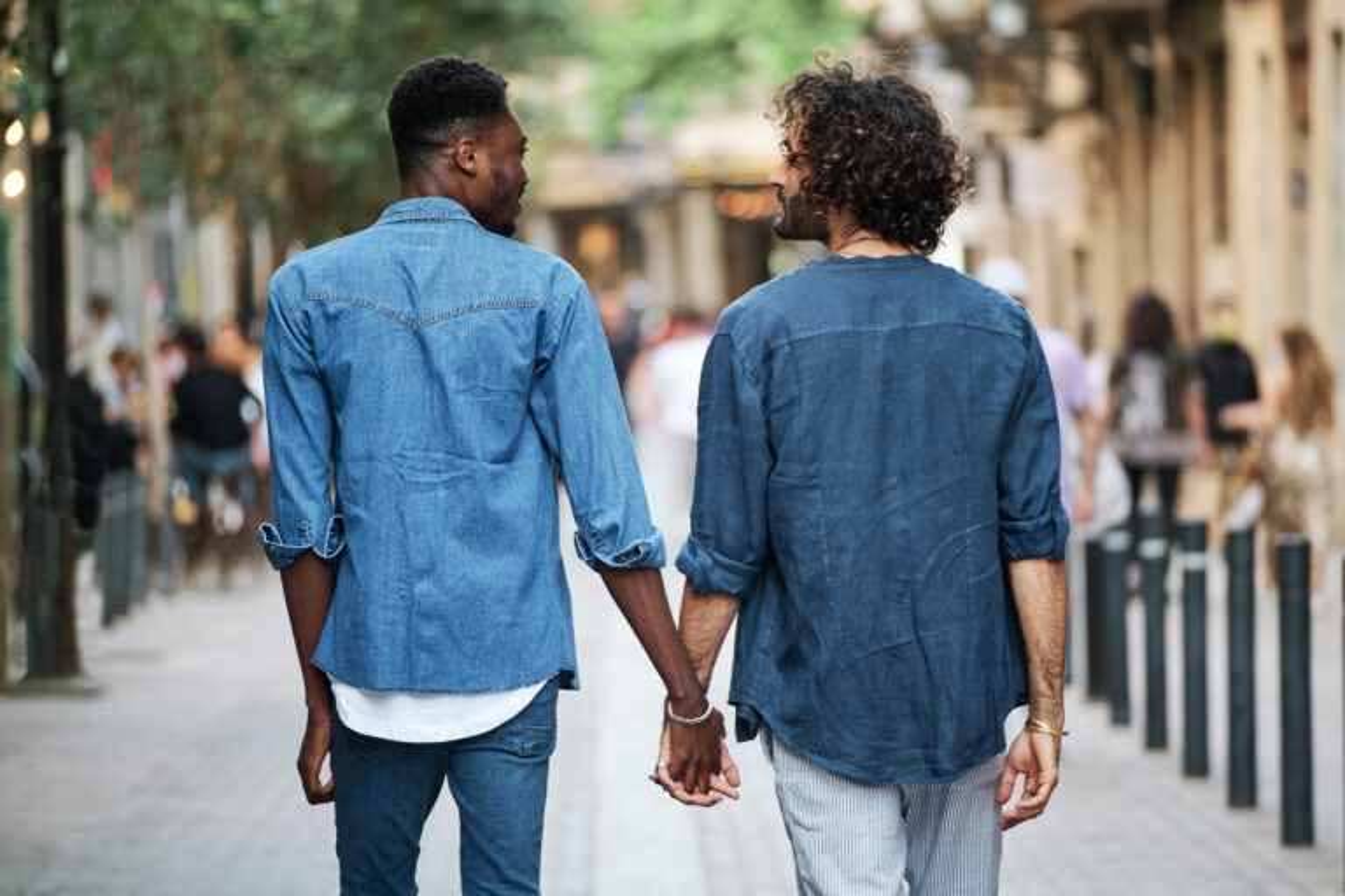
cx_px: 672
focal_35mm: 210
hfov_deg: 9.8
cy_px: 448
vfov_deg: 6.5
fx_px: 7845
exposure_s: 1/500
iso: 800
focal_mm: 140
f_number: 2.8
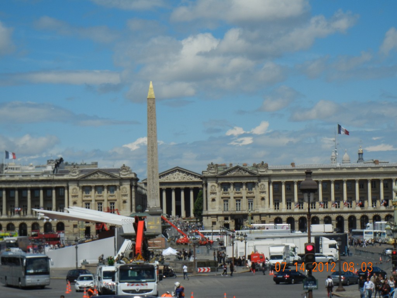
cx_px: 198
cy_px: 149
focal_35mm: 102
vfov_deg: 14.5
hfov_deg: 19.3
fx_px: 1170
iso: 160
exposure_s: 1/591
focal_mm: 18.3
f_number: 9
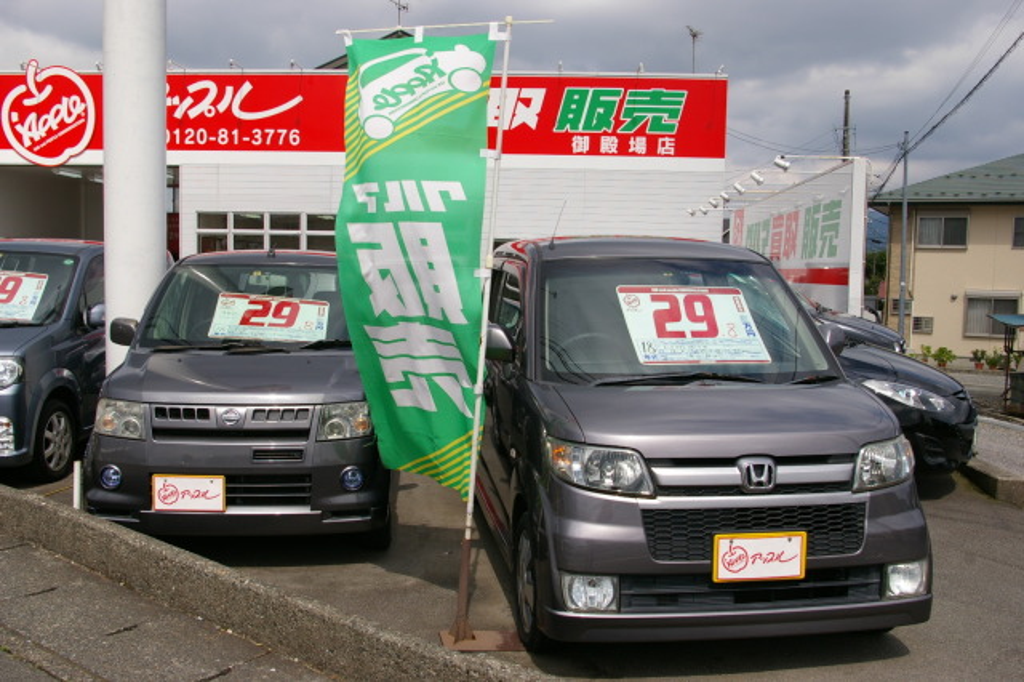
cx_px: 512
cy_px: 341
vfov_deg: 38.3
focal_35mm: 34
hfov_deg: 55.1
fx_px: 981
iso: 200
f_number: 8
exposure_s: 1/500
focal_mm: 23
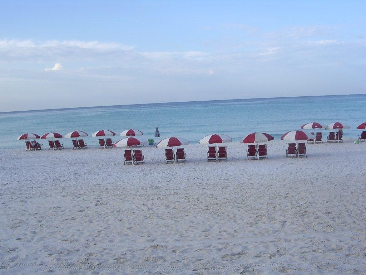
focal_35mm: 38
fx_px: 402
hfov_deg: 49.0
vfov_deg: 37.7
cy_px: 138
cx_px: 183
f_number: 5.6
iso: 100
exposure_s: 1/171
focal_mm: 5.8
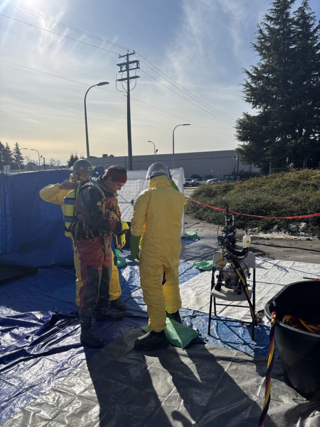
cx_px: 160
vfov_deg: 67.3
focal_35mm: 26
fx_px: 320
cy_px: 214
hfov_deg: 53.1
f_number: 1.6
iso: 50
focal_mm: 5.96
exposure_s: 1/7692
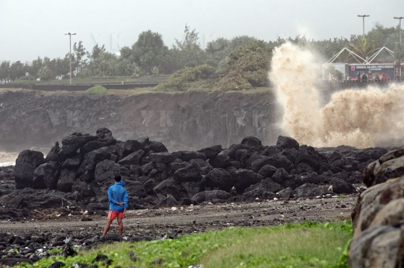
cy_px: 134
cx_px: 202
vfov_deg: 4.6
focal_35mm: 300
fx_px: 3360
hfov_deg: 6.9
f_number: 5.6
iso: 400
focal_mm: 200
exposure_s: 1/1000
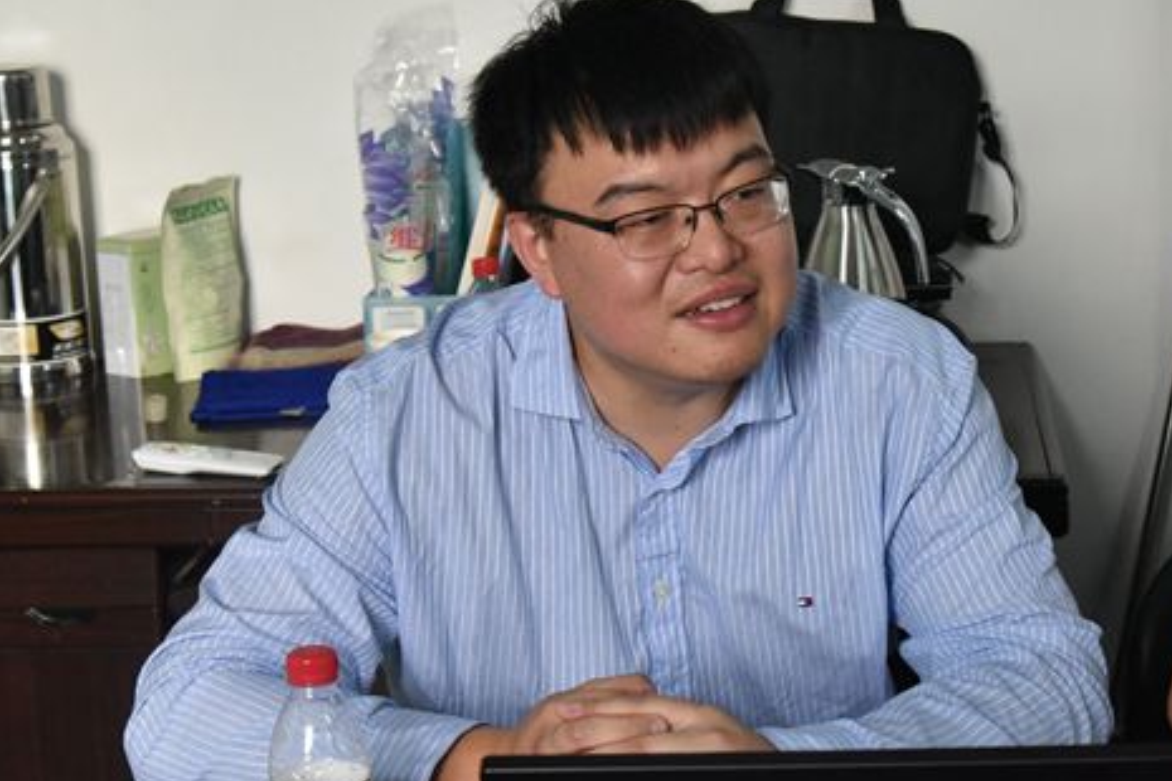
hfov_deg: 32.4
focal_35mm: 62
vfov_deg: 21.9
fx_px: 2018
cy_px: 413
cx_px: 544
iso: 4000
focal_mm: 48
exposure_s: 1/200
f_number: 7.1
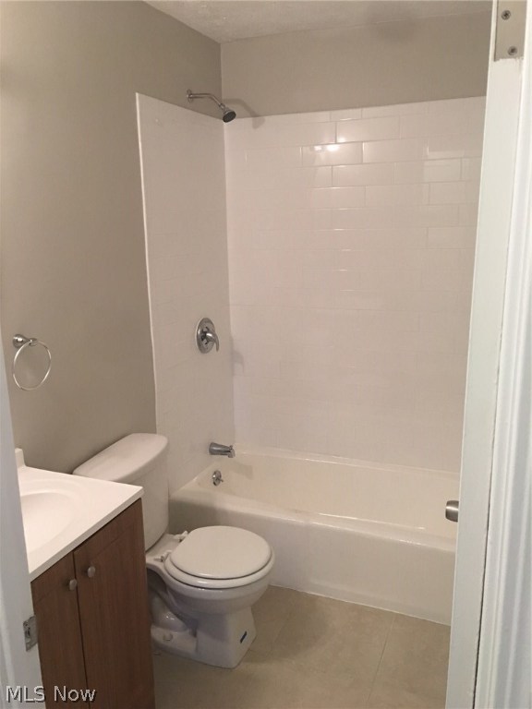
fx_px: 594
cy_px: 354
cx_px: 266
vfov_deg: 61.7
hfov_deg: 48.2
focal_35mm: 29
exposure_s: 1/15
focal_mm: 4.15
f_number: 2.2
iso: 100
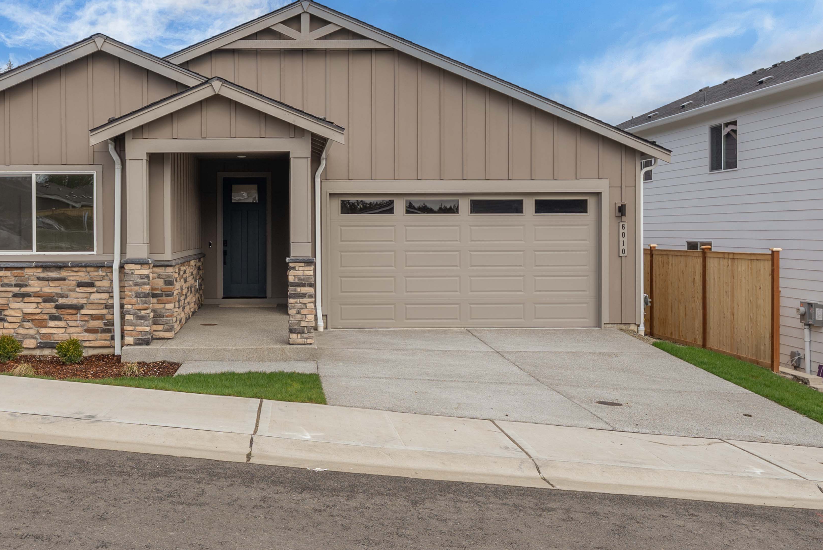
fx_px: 595
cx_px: 299
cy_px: 256
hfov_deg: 68.1
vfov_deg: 49.6
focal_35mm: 26
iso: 80
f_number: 7.1
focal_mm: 20
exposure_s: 1/125
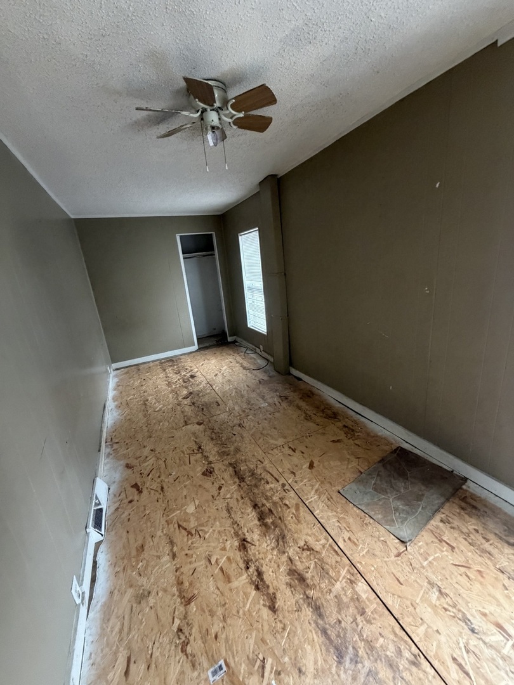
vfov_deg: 102.1
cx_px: 257
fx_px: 277
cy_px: 342
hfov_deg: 85.7
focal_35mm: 14
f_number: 2.2
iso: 500
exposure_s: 1/60
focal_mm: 2.22
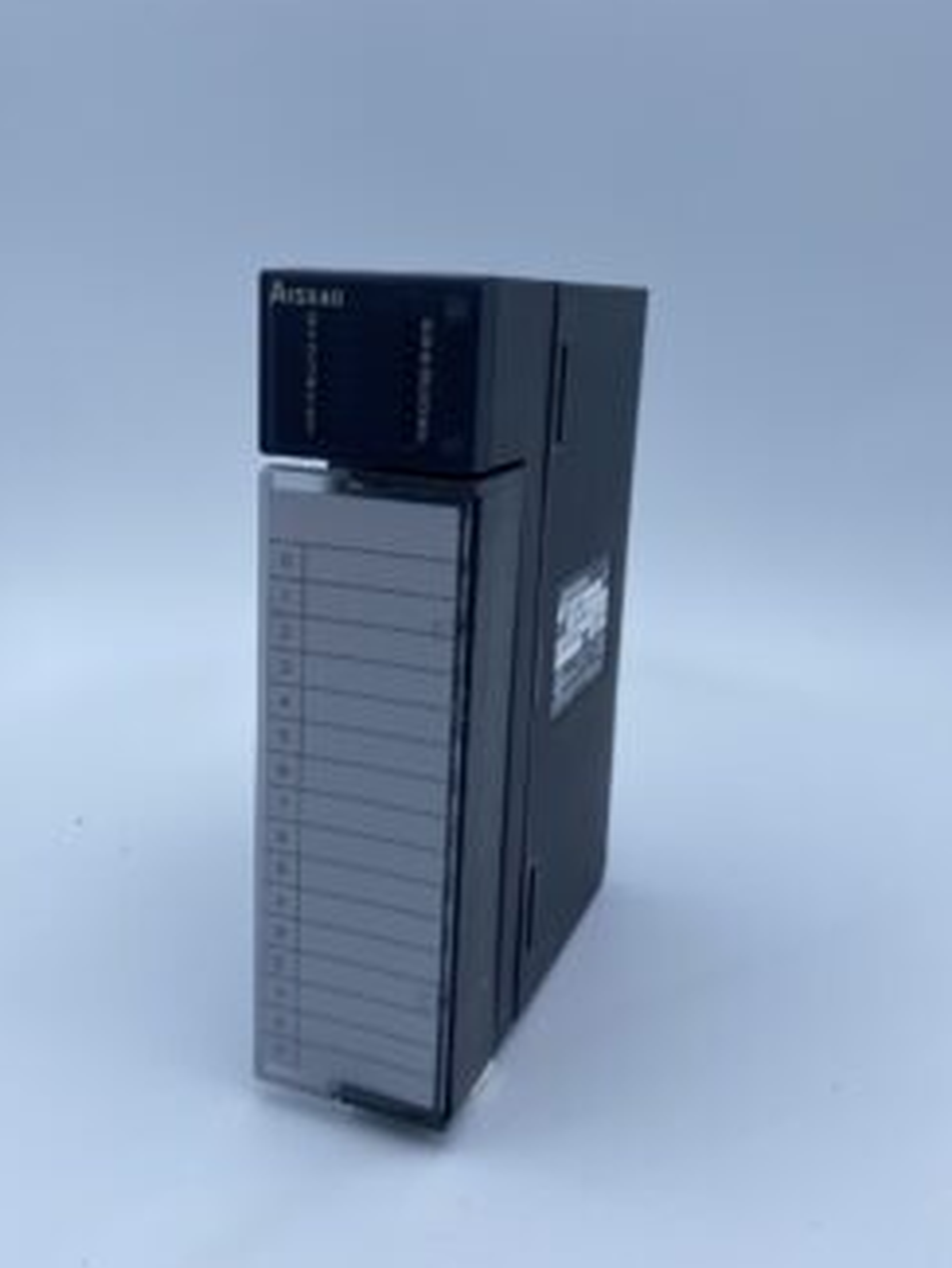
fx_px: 1173
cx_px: 449
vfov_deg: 56.7
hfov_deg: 44.2
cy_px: 566
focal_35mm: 32
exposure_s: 1/1272
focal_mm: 4.25
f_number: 1.8
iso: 32
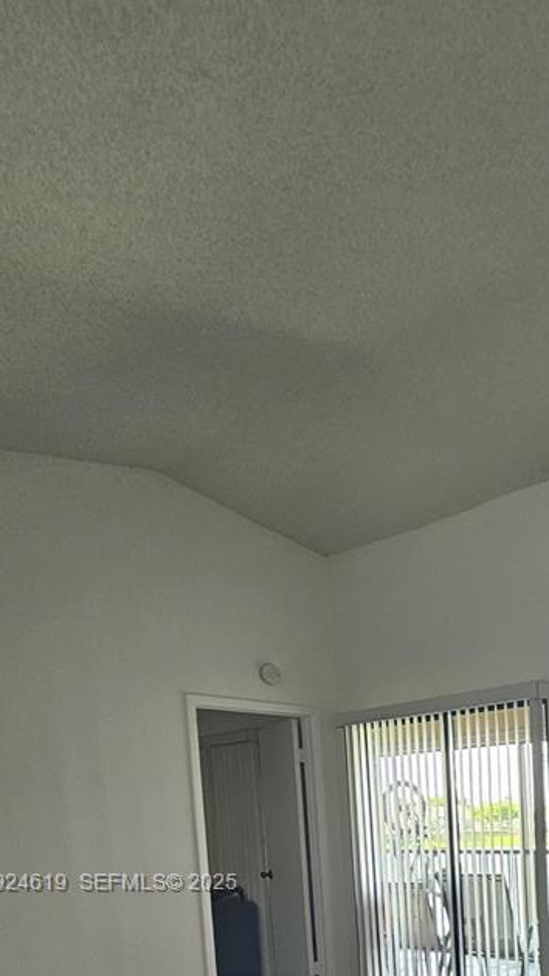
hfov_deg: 34.8
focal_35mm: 27
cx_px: 648
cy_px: 884
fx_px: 698
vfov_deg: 59.1
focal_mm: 2.2
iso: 125
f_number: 2.2
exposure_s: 1/60
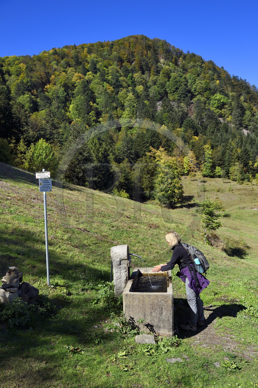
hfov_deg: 43.6
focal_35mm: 30
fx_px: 323
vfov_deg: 62.0
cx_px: 129
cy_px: 194
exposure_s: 1/250
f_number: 13
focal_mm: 30
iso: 200
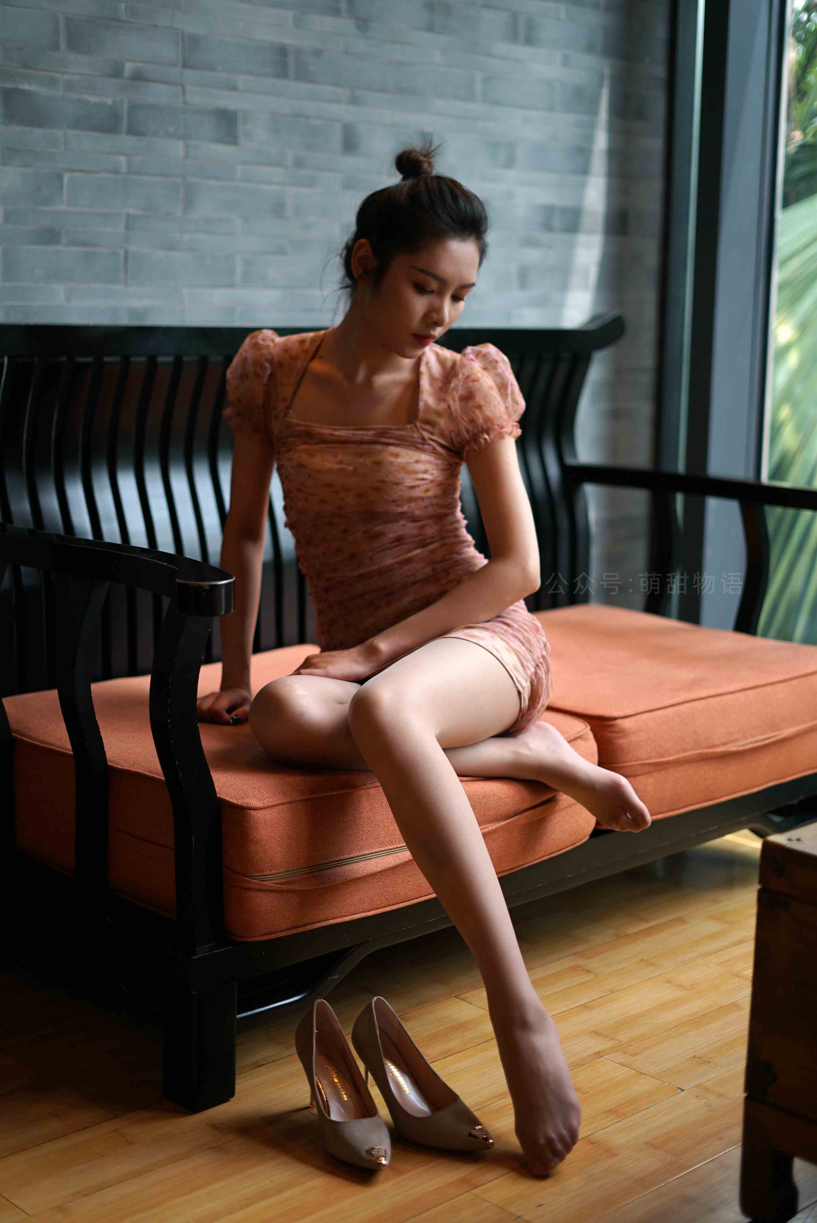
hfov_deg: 27.0
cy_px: 612
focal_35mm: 50
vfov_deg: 39.6
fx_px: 1700
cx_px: 408
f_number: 1.8
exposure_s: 1/640
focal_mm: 50
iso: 200
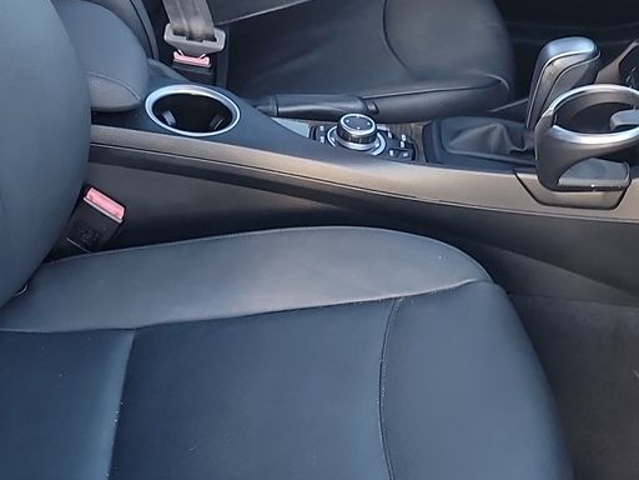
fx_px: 1384
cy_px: 8
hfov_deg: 25.7
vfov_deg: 19.1
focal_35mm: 75
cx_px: 170
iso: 199
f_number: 1.8
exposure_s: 1/59
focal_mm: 6.7
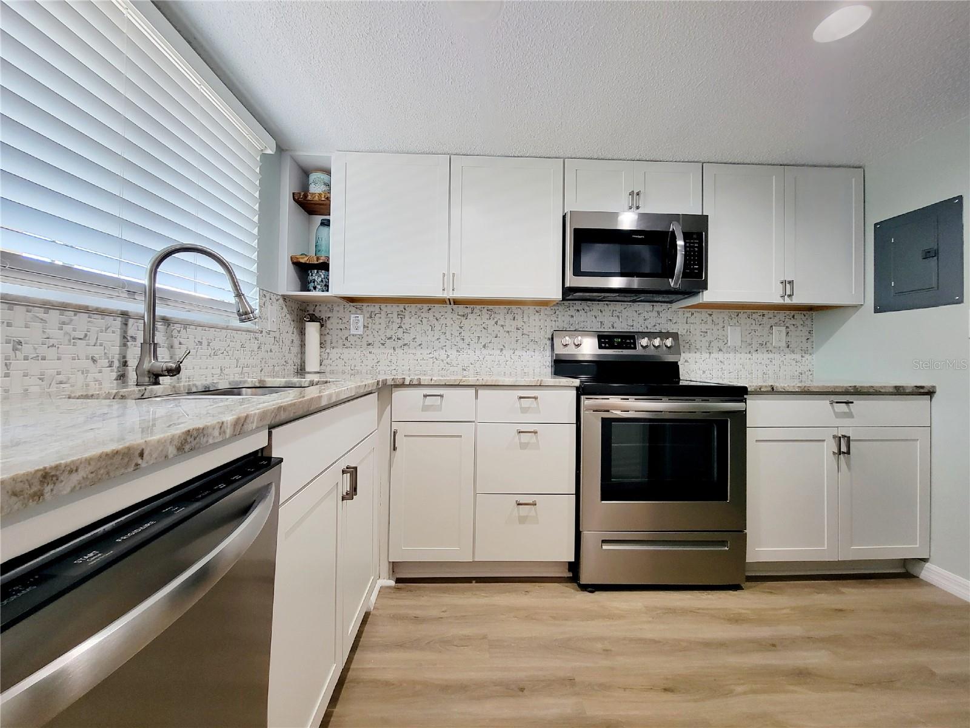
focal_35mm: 13
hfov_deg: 106.2
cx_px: 485
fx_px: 364
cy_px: 364
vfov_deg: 89.9
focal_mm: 2.2
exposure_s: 1/60.2
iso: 200
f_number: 2.2
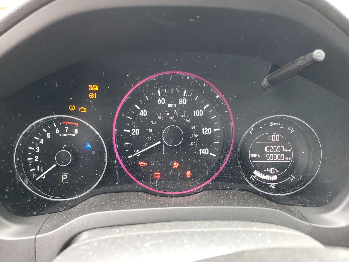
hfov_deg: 67.3
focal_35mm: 26
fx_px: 262
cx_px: 174
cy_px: 131
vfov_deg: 53.1
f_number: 1.5
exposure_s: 1/60.2
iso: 93
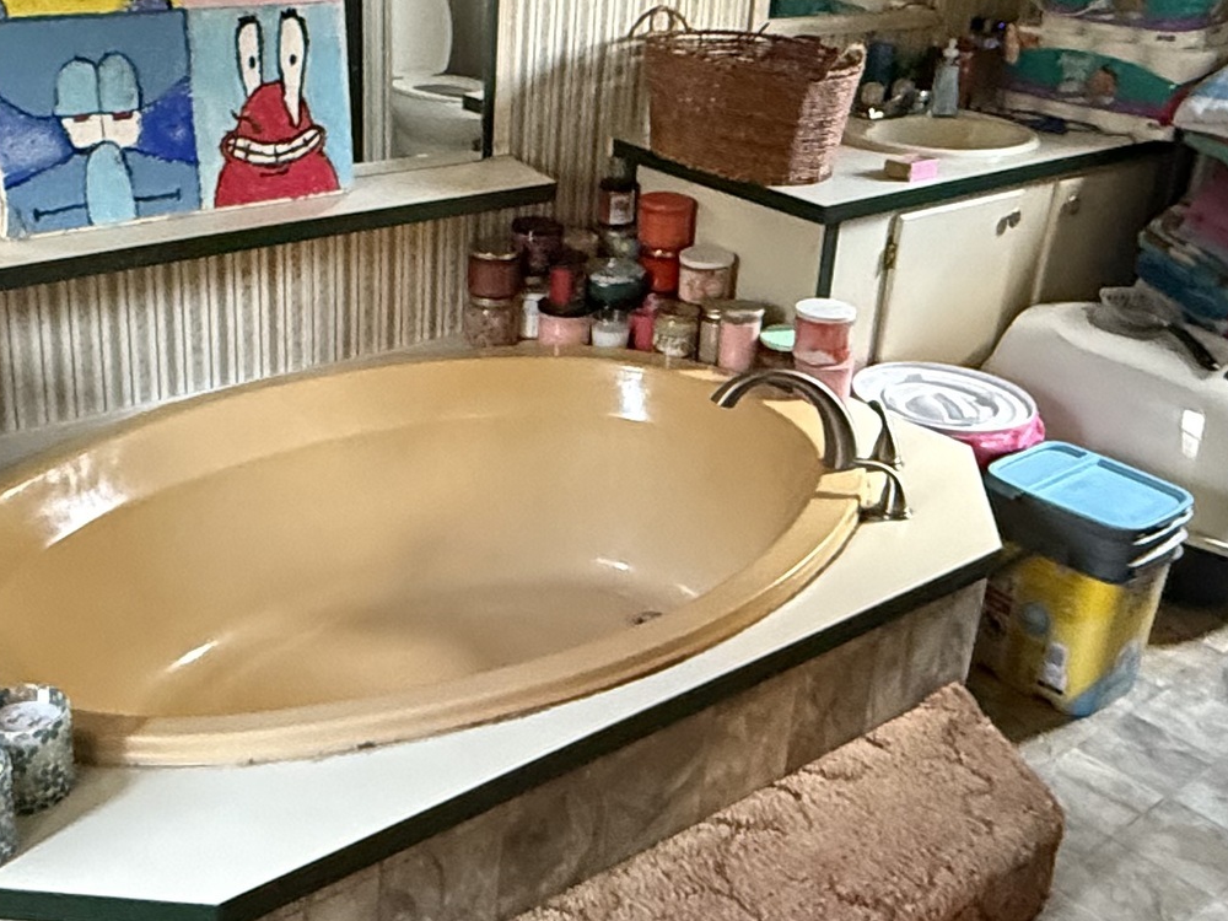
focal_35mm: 43
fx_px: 1525
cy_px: 411
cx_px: 578
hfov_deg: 43.8
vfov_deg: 33.6
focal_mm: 2.22
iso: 800
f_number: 2.2
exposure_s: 1/60
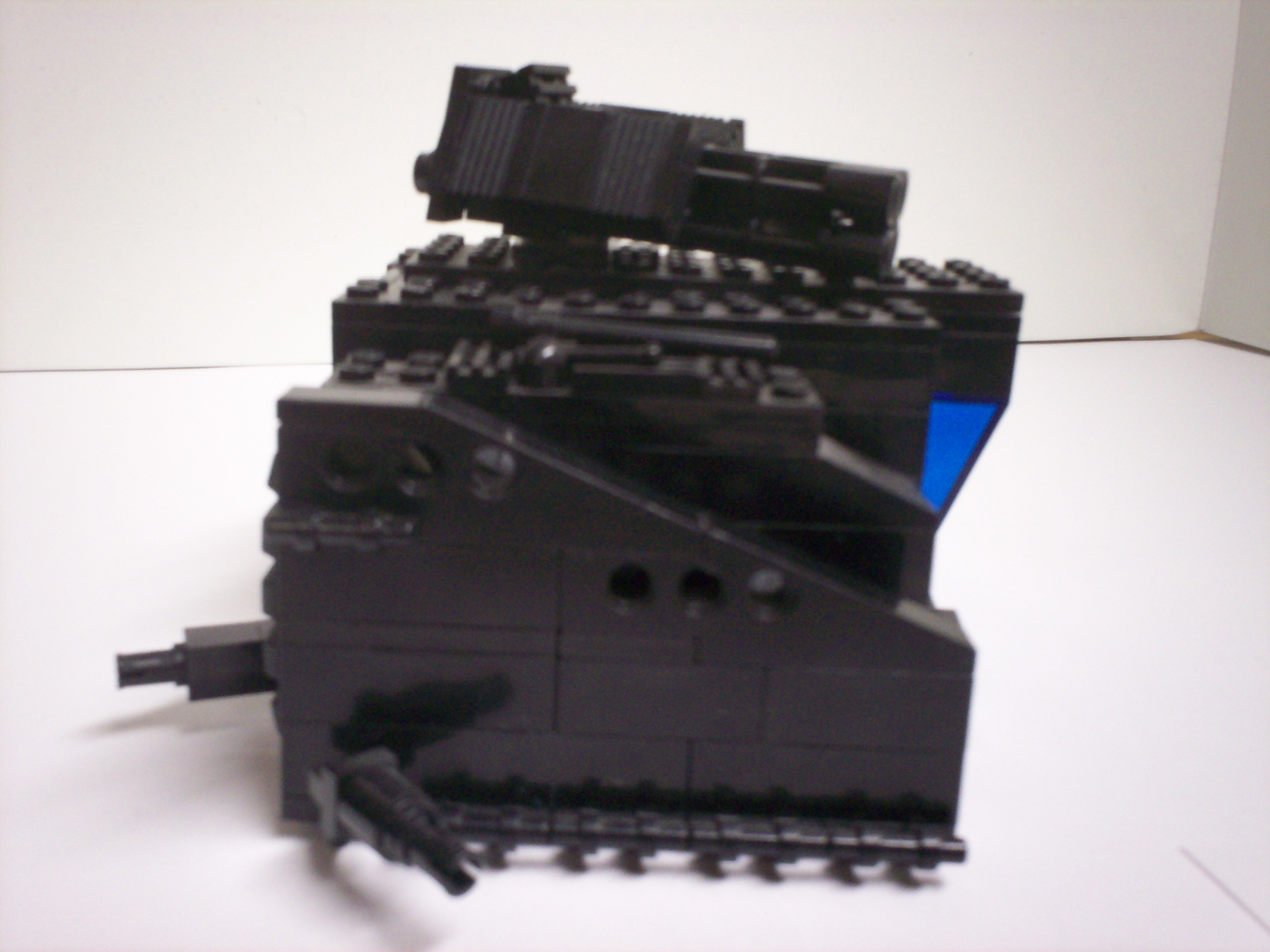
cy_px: 476
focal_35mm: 36
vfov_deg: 39.7
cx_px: 635
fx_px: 1321
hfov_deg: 51.4
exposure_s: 1/8
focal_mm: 6
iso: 200
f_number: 4.5
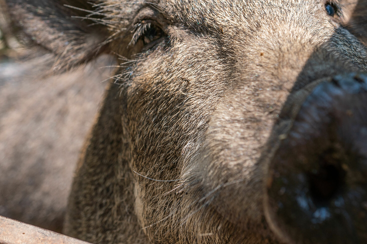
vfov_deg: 15.9
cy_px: 99
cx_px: 184
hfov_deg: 23.7
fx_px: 875
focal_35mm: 86
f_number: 5.6
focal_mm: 35
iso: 100
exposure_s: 1/200
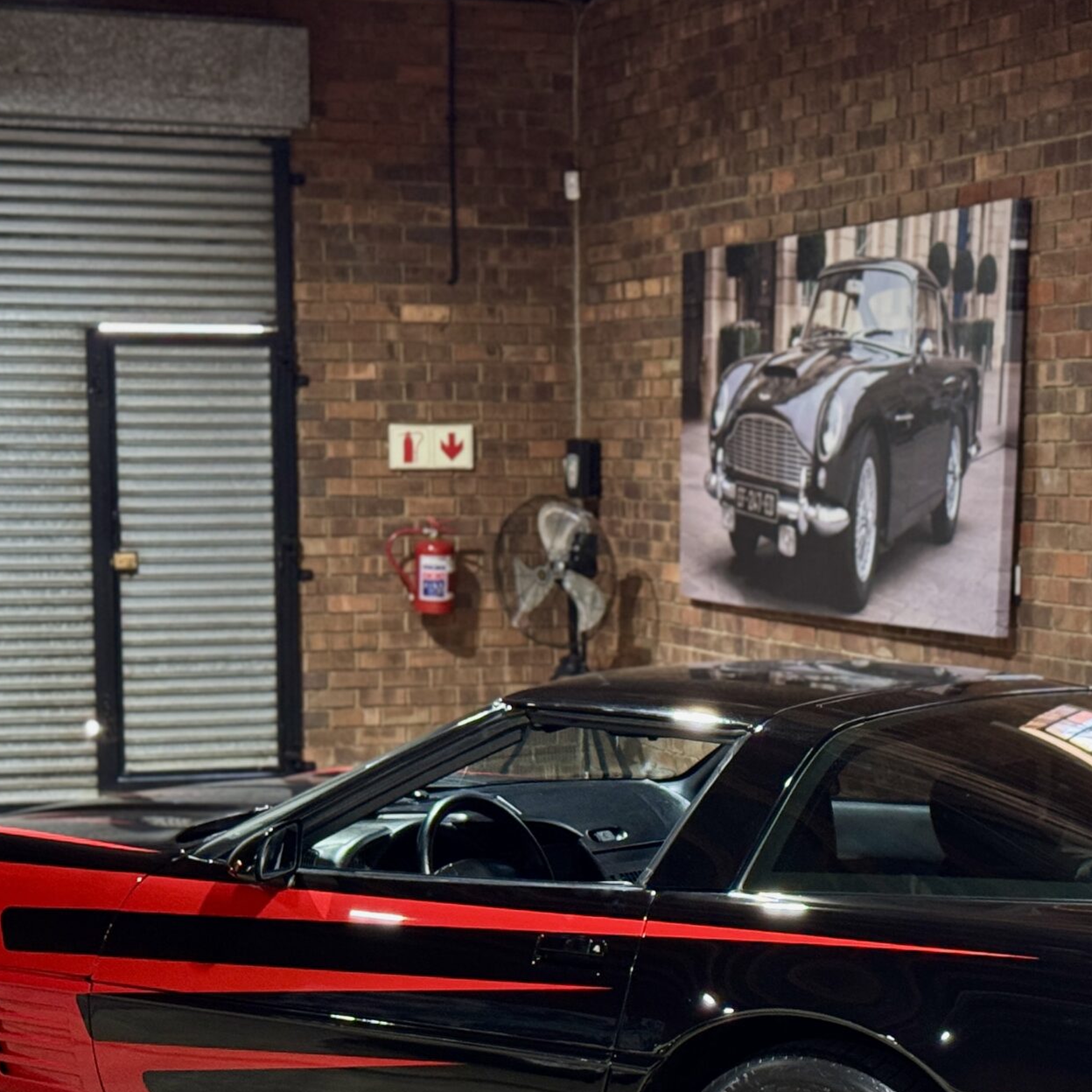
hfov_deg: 19.9
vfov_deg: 19.8
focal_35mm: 87
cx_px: 717
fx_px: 3105
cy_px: 802
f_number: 1.78
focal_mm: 6.76
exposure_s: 1/33
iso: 400
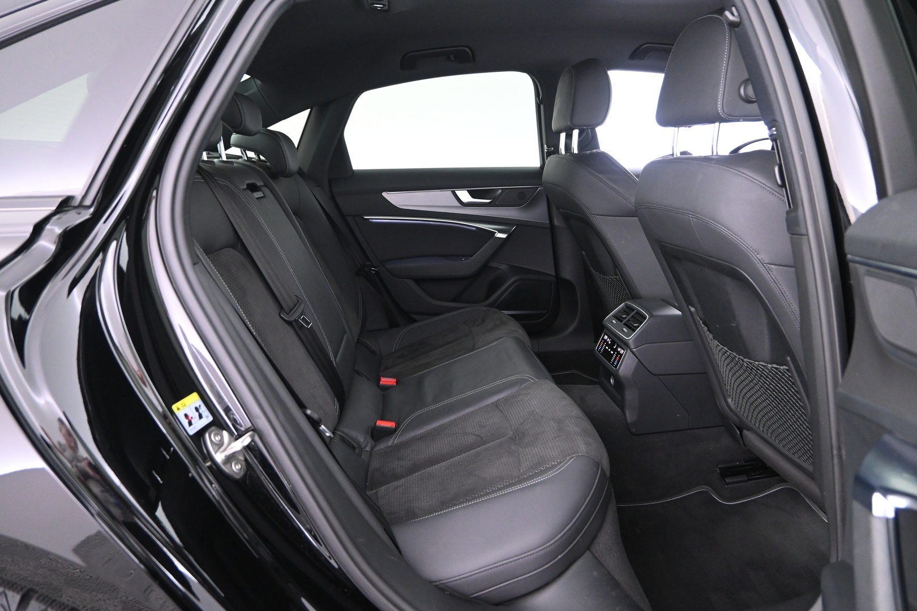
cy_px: 306
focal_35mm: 24
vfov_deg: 53.1
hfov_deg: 73.7
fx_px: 611
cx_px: 458
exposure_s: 1/13
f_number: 3.5
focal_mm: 16
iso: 2500
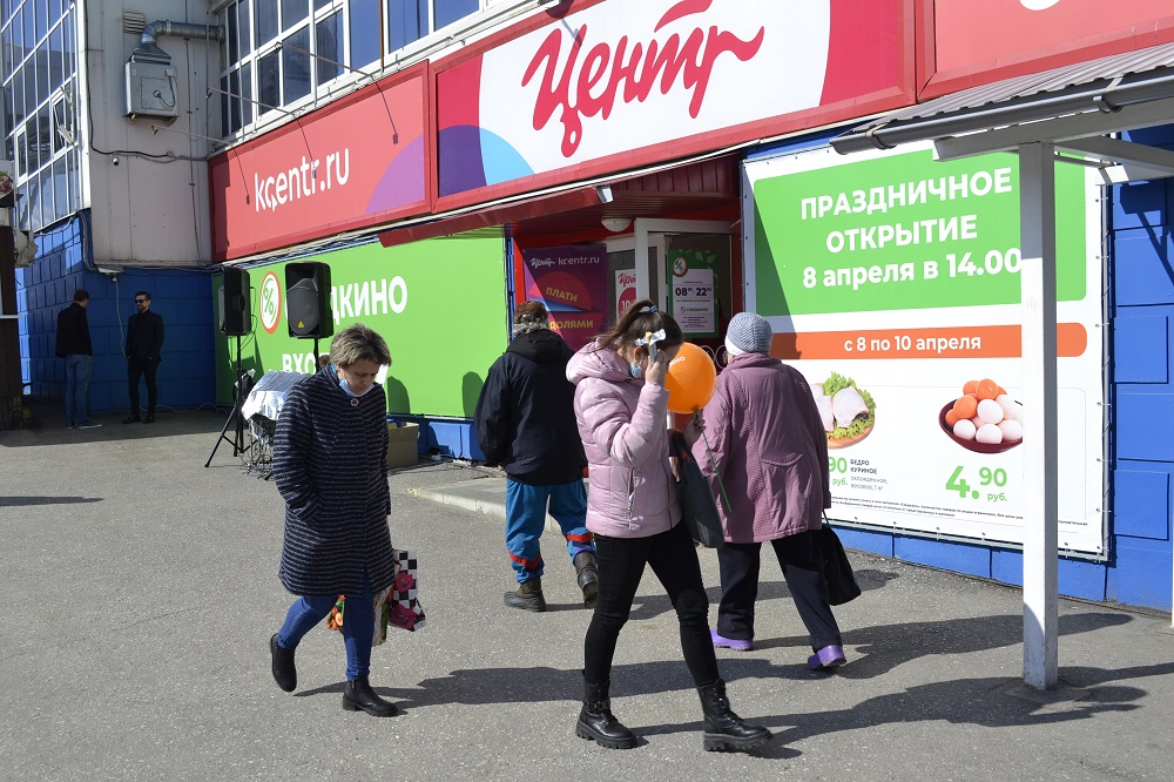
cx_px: 587
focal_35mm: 33
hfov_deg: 57.2
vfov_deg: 39.9
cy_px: 391
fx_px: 1076
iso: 100
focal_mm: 22
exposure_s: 1/320
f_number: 9
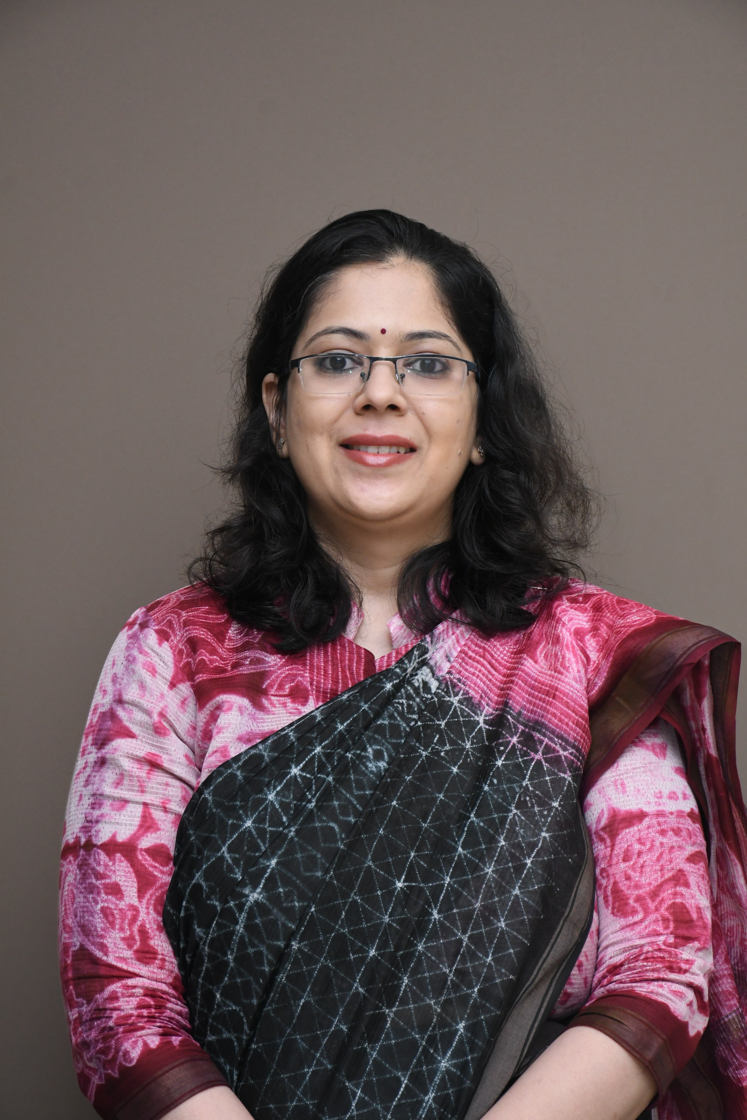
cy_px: 560
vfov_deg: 19.5
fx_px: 3268
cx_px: 374
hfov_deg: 13.0
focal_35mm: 105
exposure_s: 1/200
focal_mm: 70
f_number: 6.3
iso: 1600
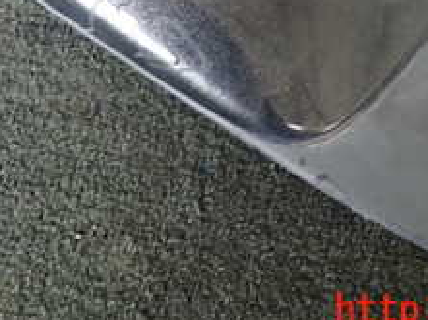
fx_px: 839
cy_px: -101
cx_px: 192
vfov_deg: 19.8
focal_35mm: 68
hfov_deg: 28.6
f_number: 2
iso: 200
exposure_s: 1/40
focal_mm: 4.5
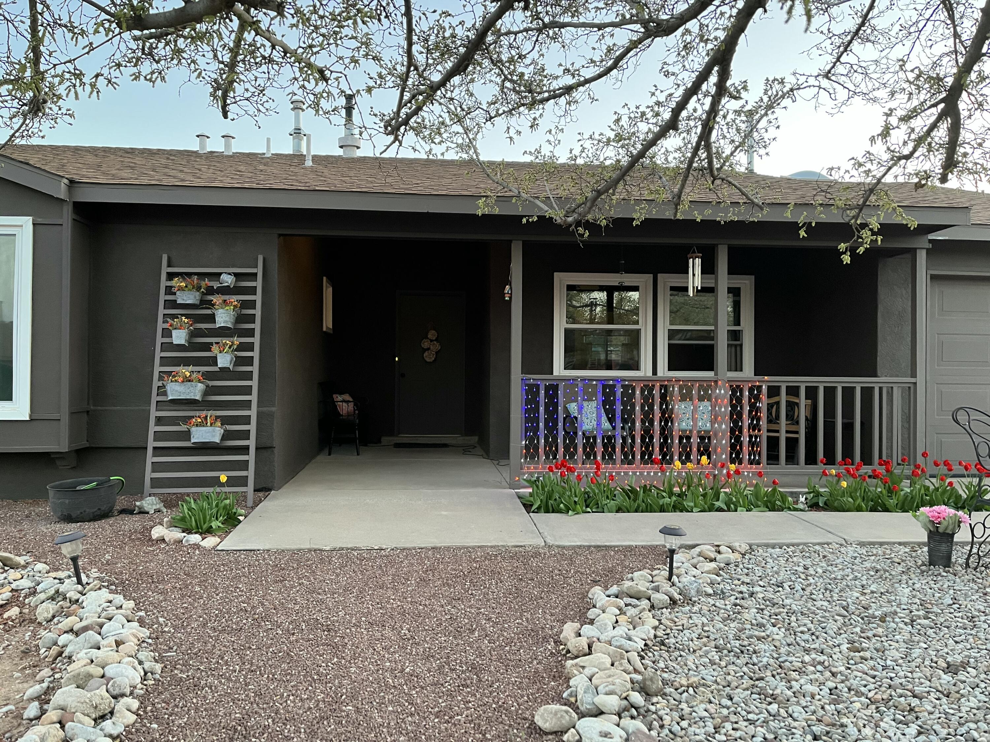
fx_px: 744
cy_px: 371
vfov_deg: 53.1
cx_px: 495
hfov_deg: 67.3
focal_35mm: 26
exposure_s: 1/60
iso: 200
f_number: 1.6
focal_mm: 5.1
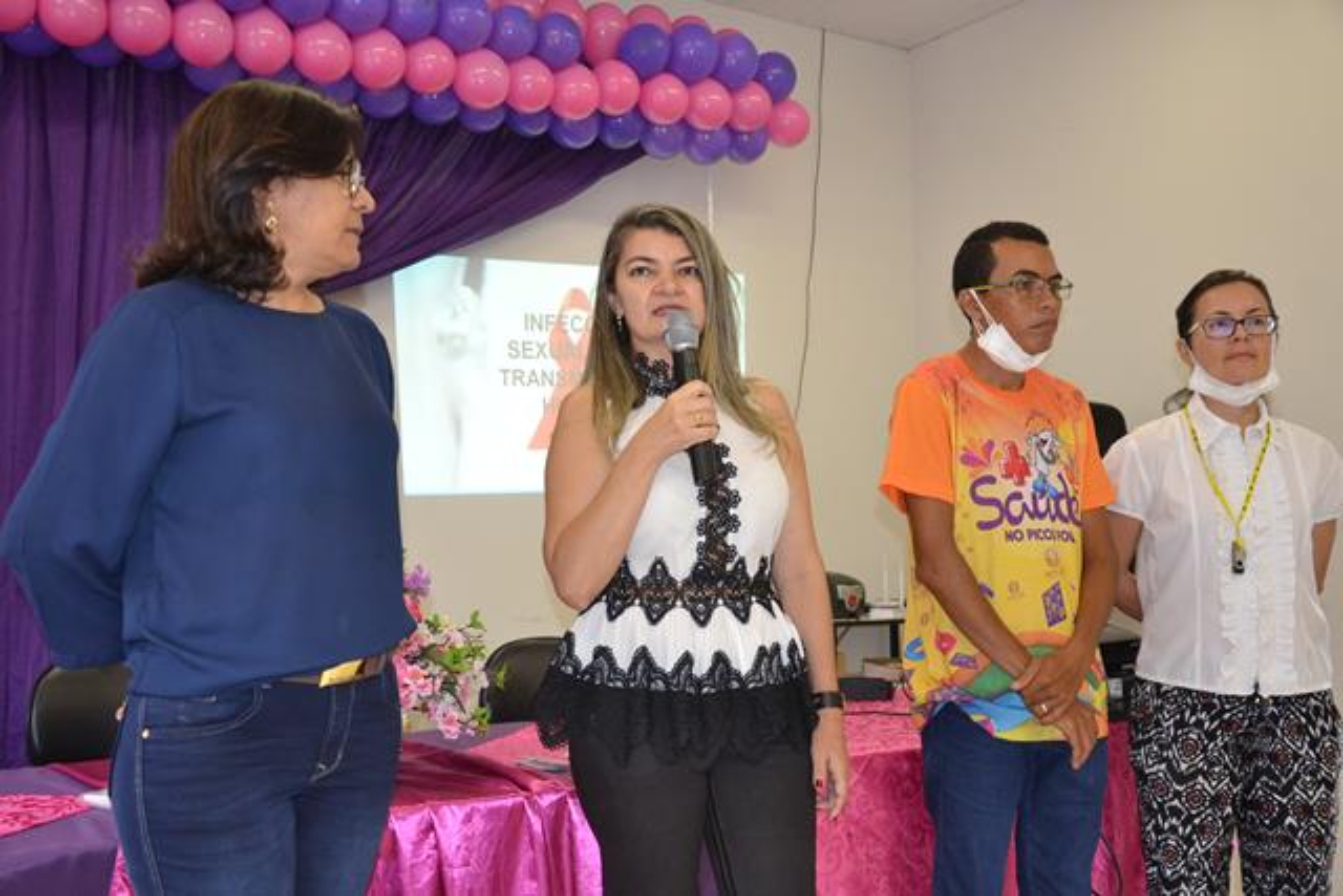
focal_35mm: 38
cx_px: 672
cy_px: 448
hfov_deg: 51.3
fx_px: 1399
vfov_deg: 35.5
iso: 800
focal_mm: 25
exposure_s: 1/100
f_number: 4
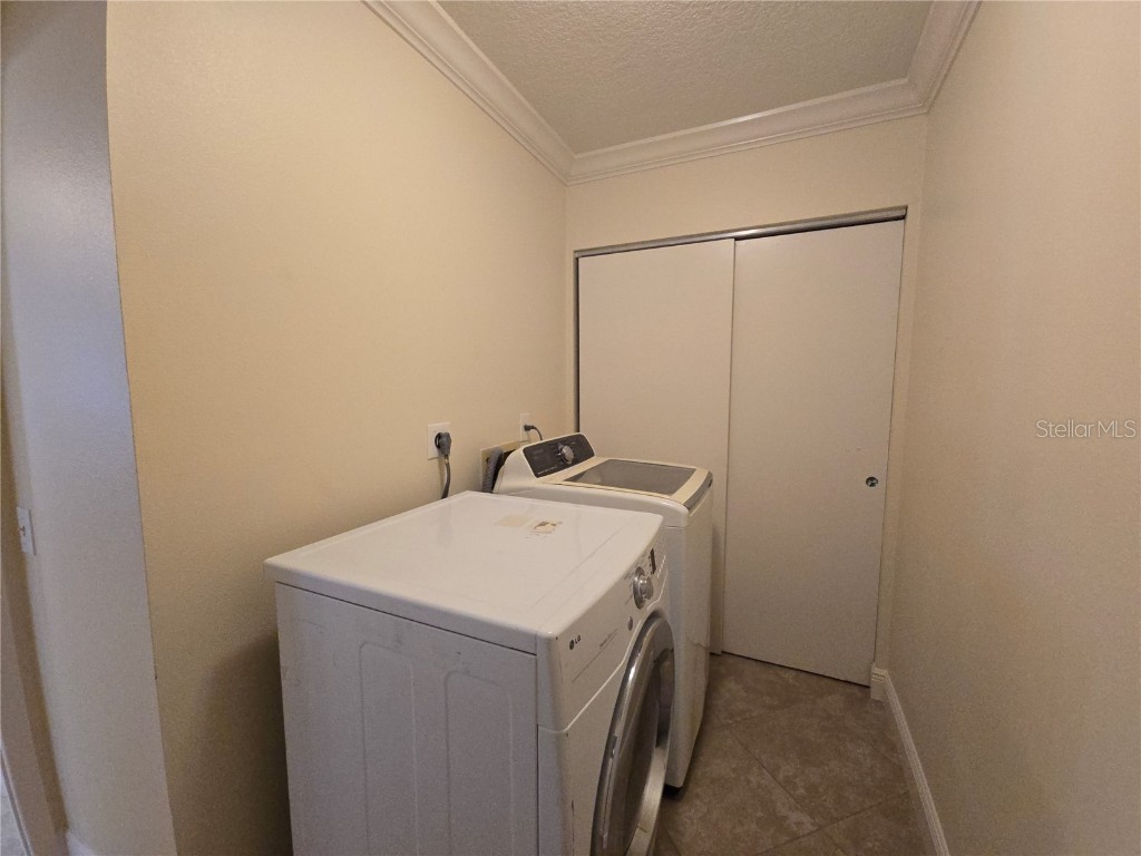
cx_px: 570
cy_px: 428
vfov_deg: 89.9
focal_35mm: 13
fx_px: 429
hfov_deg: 106.2
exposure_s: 1/60
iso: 320
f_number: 2.2
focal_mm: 2.2
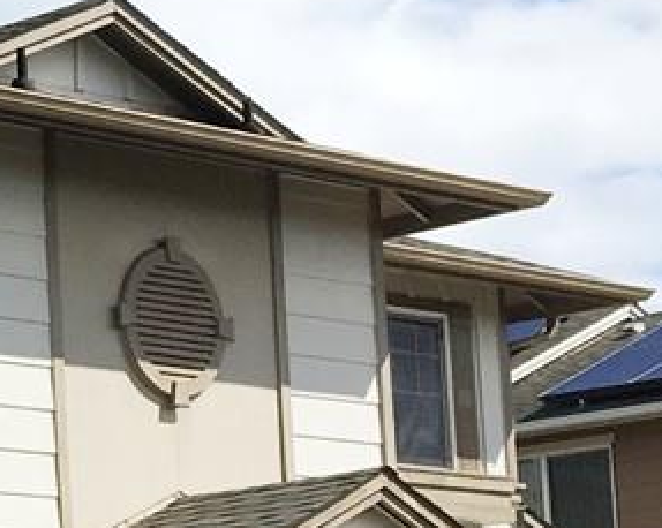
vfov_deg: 9.7
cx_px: -614
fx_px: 3092
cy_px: 500
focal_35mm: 158
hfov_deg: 11.2
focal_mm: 4.15
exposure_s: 1/2653
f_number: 2.2
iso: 25
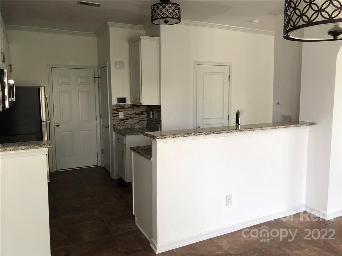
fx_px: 277
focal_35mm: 28
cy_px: 128
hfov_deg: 63.4
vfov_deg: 49.7
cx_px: 171
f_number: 1.8
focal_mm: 3.99
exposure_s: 1/40
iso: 32
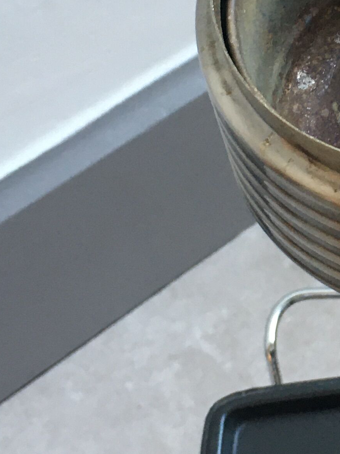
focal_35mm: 100
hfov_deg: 14.2
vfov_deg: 19.6
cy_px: 190
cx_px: 451
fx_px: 1309
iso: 100
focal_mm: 4.15
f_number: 2.2
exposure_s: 1/33
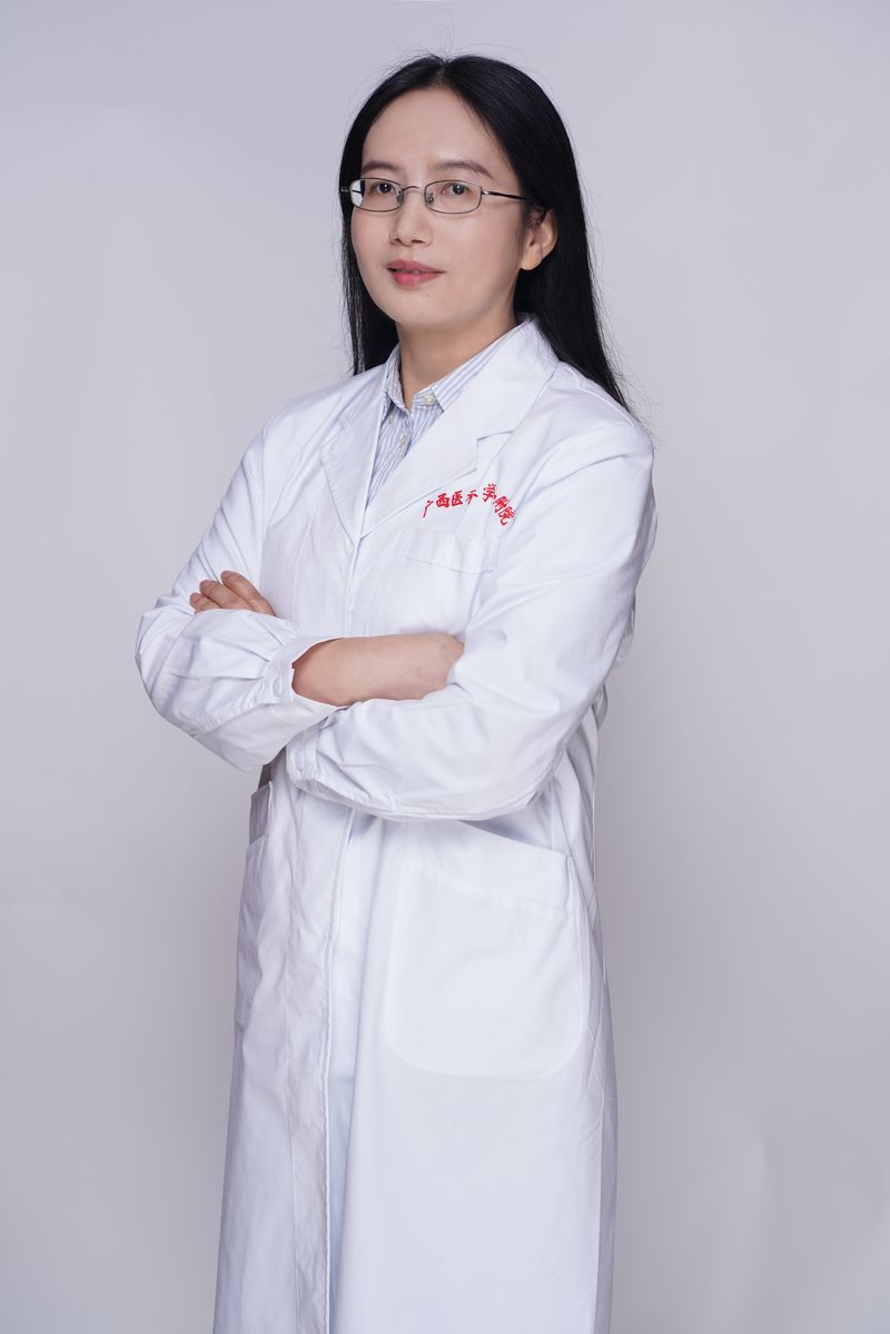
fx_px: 3150
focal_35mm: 85
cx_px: 445
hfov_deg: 16.1
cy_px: 667
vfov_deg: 23.9
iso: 100
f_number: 5.6
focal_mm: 85
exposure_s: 1/160
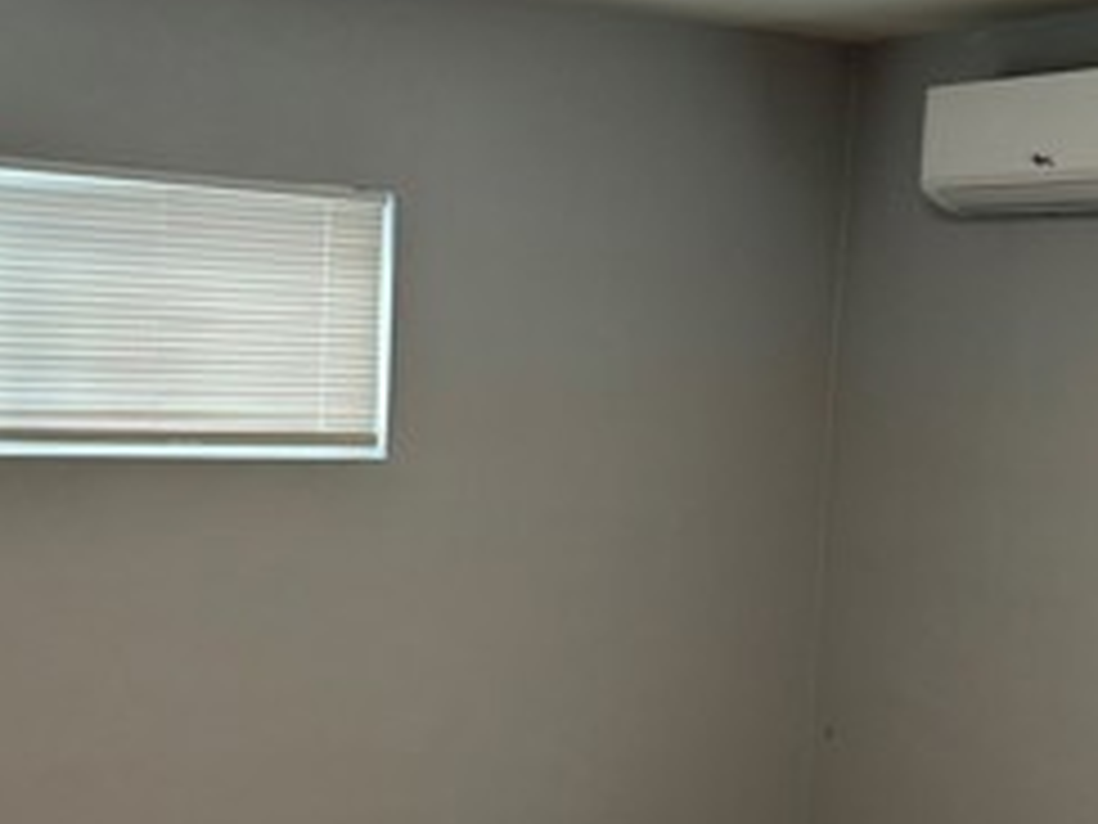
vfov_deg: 23.2
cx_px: 598
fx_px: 1998
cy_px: 536
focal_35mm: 63
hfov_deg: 30.7
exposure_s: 1/60
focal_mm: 6.86
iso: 125
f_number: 1.78
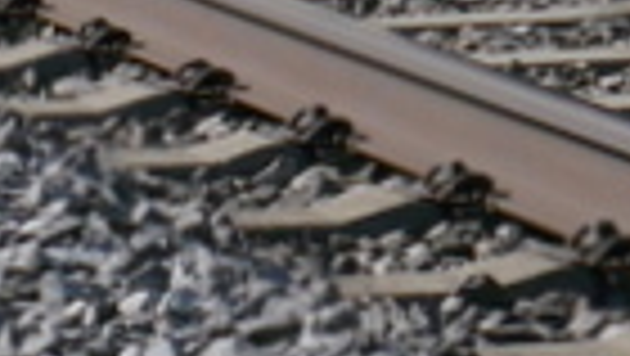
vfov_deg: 3.2
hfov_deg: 5.7
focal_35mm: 376
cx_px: 135
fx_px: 6286
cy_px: -831
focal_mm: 22
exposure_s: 1/400
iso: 160
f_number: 10
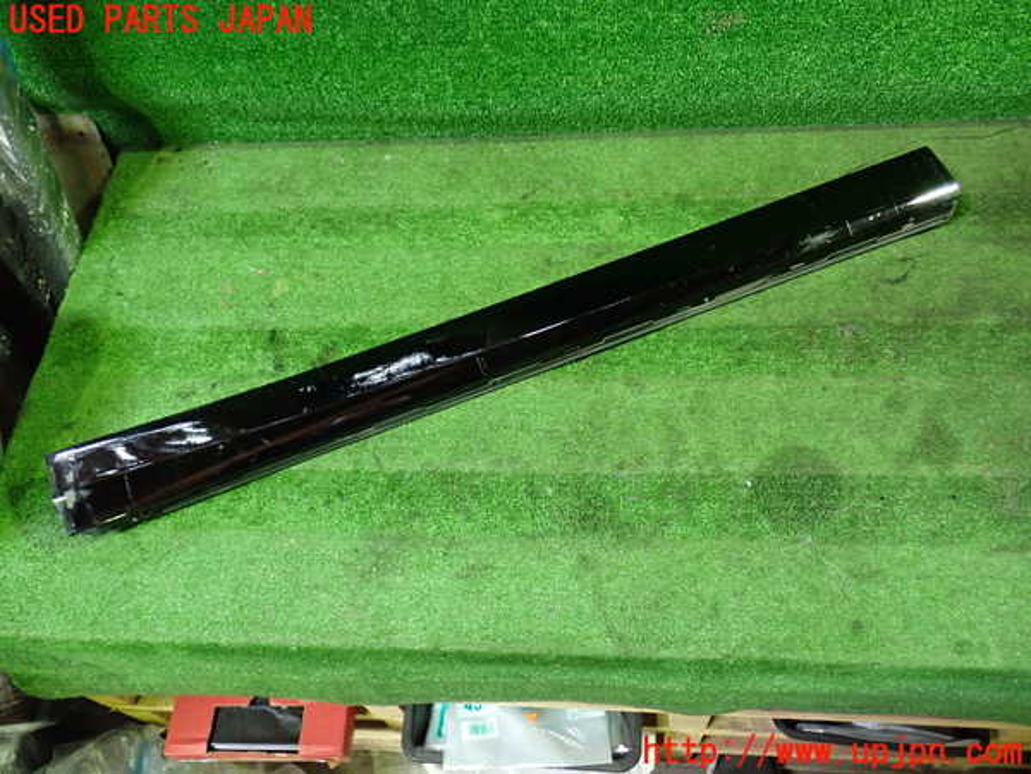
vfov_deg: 46.8
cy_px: 387
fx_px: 894
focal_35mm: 30
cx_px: 516
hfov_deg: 60.0
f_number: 2.3
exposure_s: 1/30
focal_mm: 5.4
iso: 640
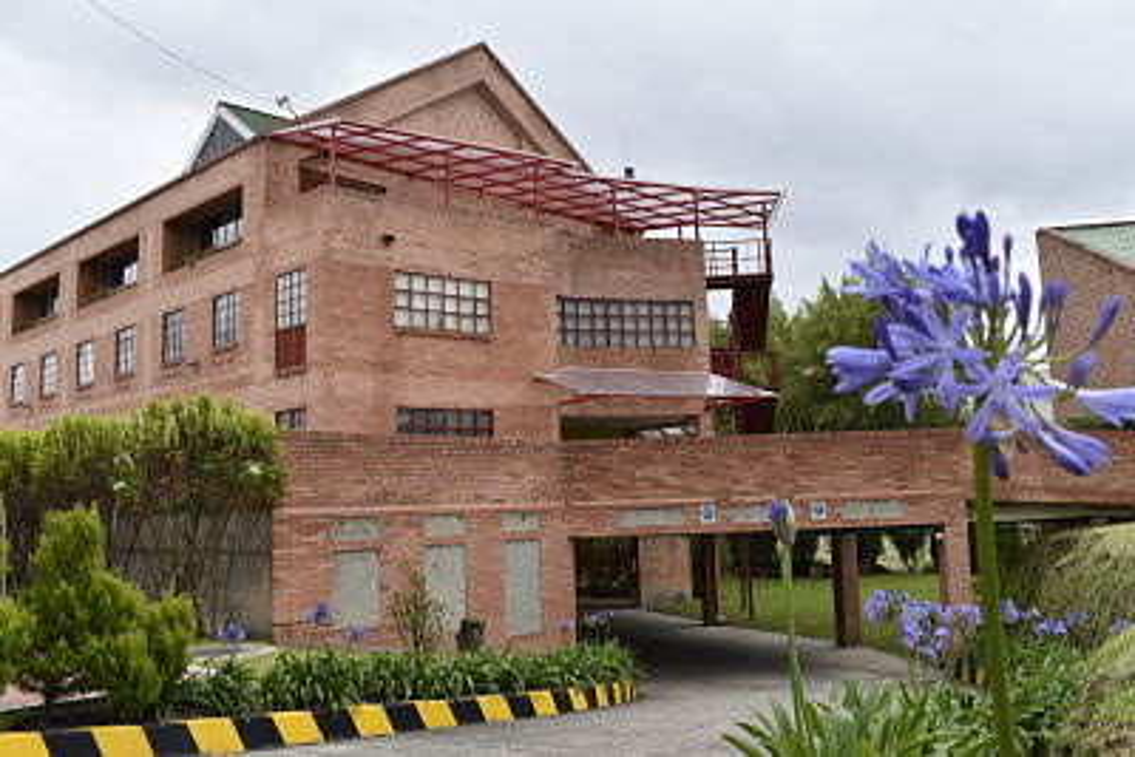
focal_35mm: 33
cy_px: 378
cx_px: 568
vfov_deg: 40.0
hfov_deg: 57.2
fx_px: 1041
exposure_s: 1/320
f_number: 9
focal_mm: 22
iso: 200
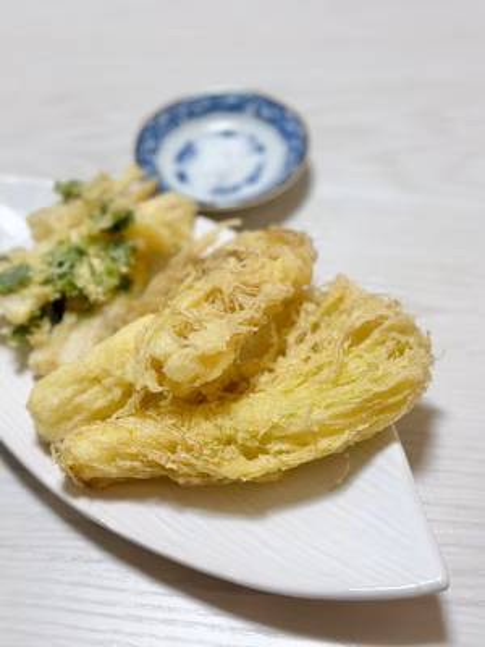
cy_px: 324
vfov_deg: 39.7
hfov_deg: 30.3
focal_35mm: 48
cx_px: 242
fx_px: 897
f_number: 1.78
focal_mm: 6.86
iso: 125
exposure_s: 1/88
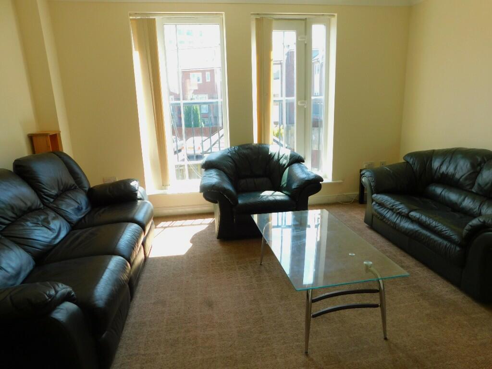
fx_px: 327
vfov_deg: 58.9
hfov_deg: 73.9
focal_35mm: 23
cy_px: 184
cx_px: 246
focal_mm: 4
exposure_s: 1/100
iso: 125
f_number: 3
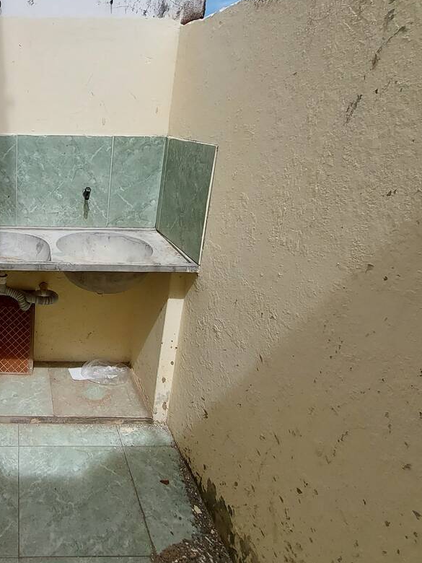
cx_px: 30
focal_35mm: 24
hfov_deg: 49.5
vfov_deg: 71.0
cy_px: 230
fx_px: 390
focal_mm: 1.74
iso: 40
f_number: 2.2
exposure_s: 1/1404
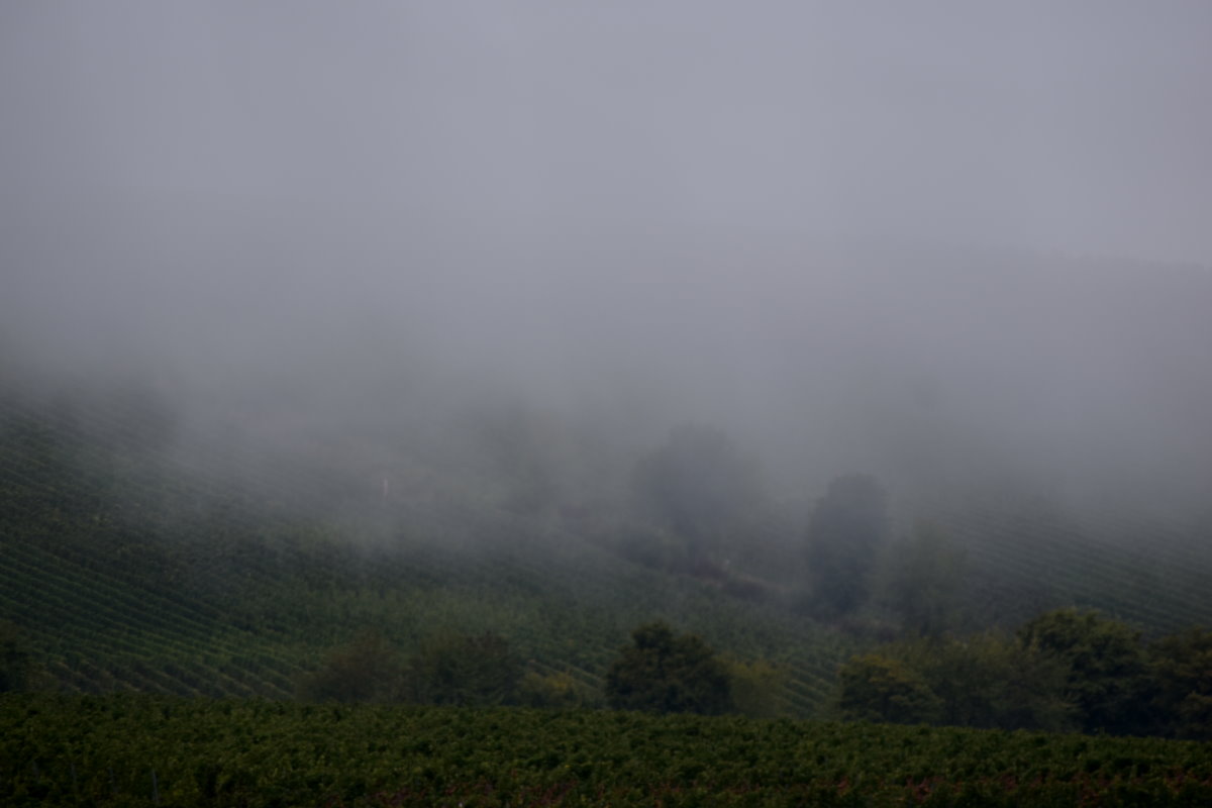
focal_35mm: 278
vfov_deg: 5.0
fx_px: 9342
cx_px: 606
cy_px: 404
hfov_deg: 7.4
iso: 125
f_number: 4.5
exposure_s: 1/25
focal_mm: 185
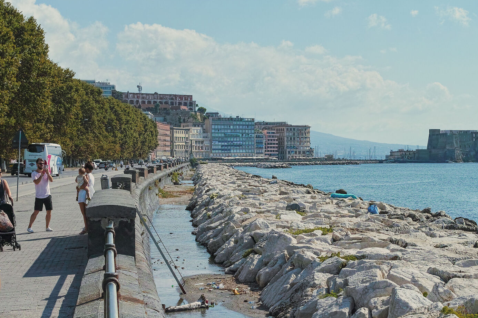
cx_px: 187
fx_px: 1035
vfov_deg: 17.5
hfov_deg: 25.9
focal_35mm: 78
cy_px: 194
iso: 200
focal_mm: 30
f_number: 5.6
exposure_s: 1/1600
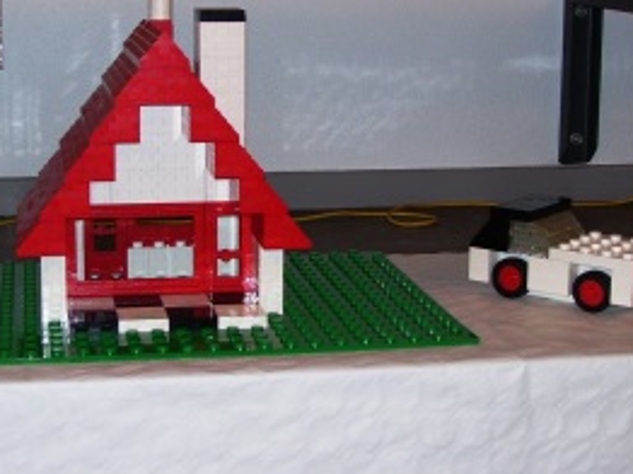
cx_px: 239
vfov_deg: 19.0
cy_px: 133
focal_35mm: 77
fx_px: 1407
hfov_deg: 25.3
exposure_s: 1/60
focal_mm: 7.6
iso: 80
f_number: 3
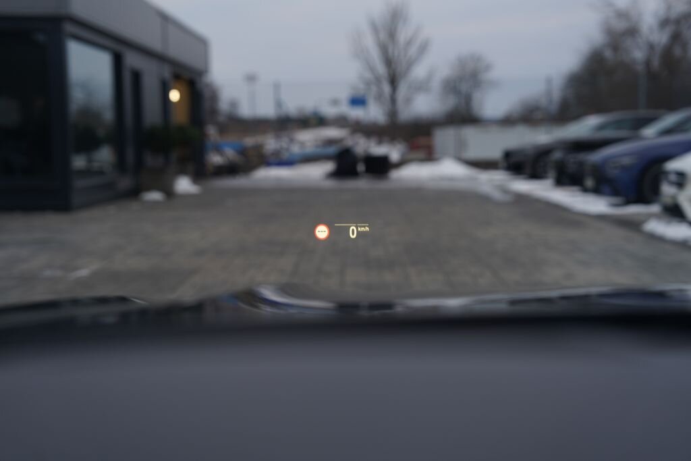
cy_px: 230
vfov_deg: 22.6
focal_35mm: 60
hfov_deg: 33.4
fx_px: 1152
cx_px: 346
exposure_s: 1/100
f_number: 3.5
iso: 100
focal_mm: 60
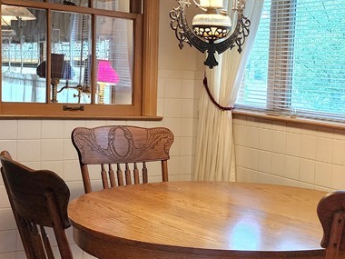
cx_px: 286
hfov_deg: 30.3
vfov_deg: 23.6
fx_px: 618
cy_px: 163
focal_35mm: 62
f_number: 1.8
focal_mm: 6.4
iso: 500
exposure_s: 1/120
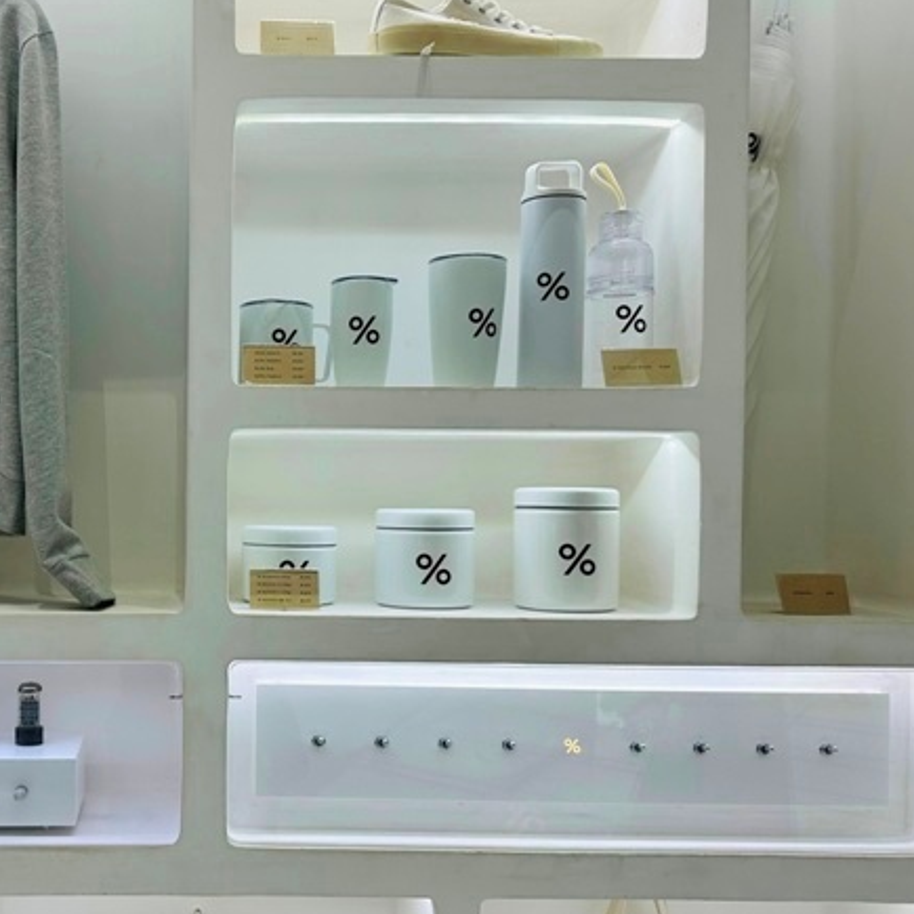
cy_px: 517
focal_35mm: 39
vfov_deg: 42.7
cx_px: 200
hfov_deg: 41.2
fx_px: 1165
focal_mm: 6.86
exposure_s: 1/469
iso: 80
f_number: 1.78
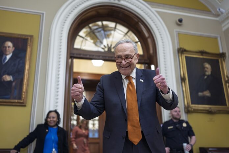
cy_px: 76
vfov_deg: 37.9
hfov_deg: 54.4
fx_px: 223
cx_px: 114
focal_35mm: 35
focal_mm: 35
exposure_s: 1/200
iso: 1600
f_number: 1.4
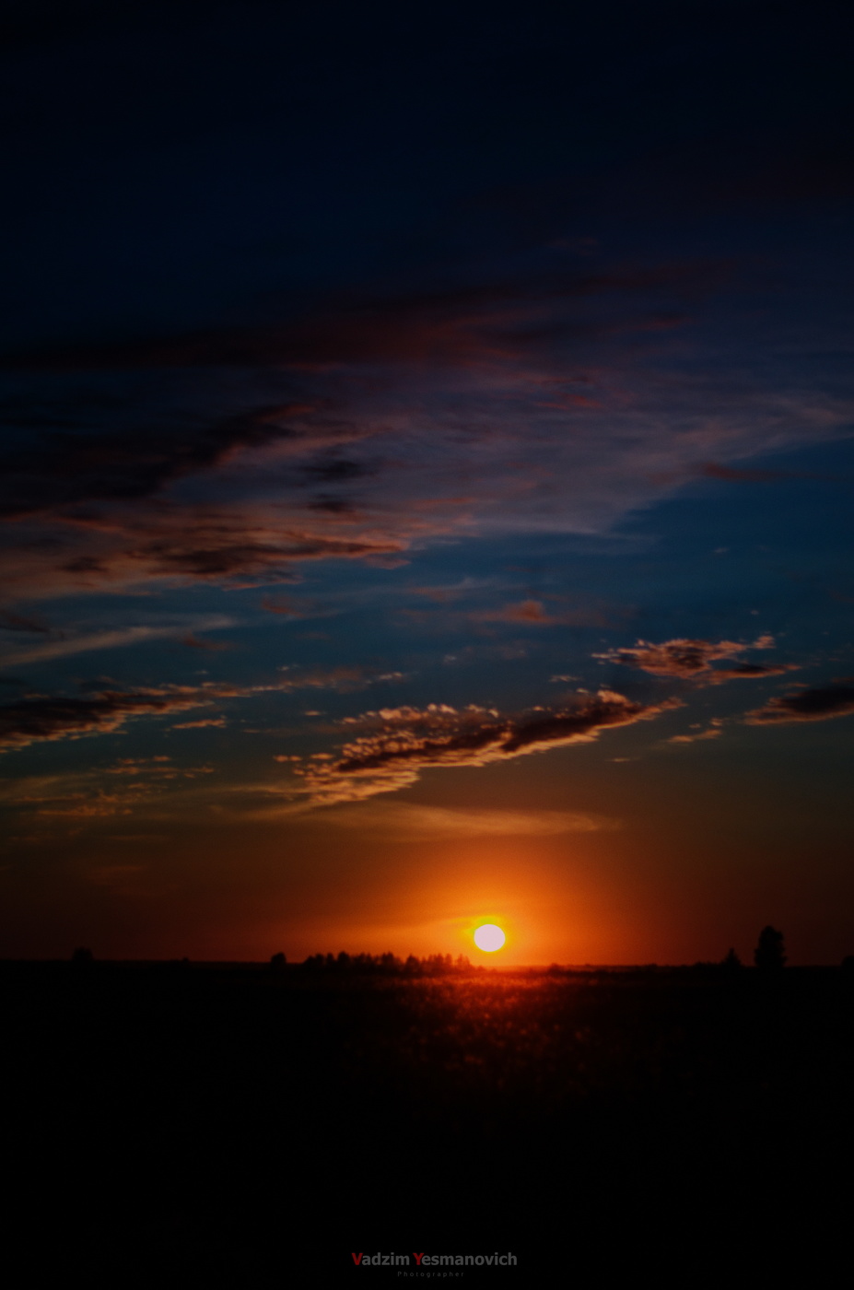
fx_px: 2681
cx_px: 427
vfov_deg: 27.0
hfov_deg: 18.1
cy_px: 645
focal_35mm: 75
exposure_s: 1/8000
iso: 100
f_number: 1.8
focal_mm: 50
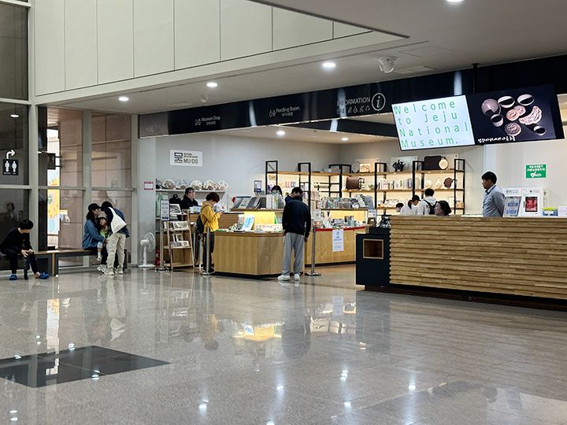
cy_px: 212
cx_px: 284
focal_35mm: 48
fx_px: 786
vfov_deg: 30.3
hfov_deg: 39.7
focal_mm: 6.86
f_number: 1.8
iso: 250
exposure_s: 1/60
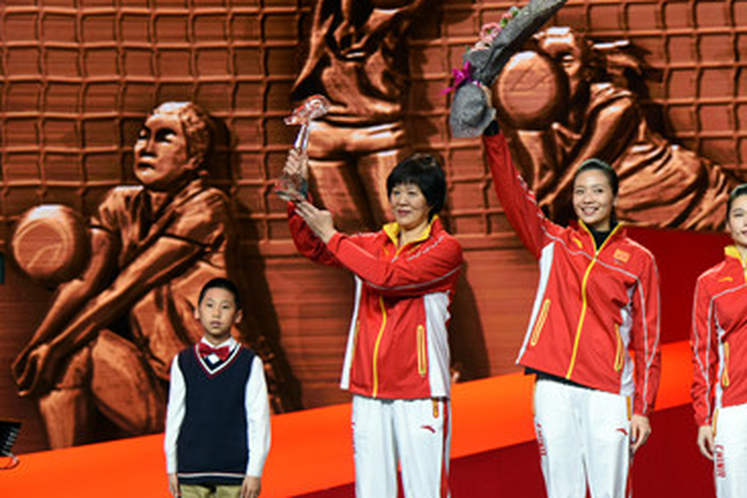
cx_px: 594
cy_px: 218
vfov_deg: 14.4
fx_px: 1971
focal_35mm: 95
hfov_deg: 21.2
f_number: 4
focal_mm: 58
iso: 900
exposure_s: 1/125
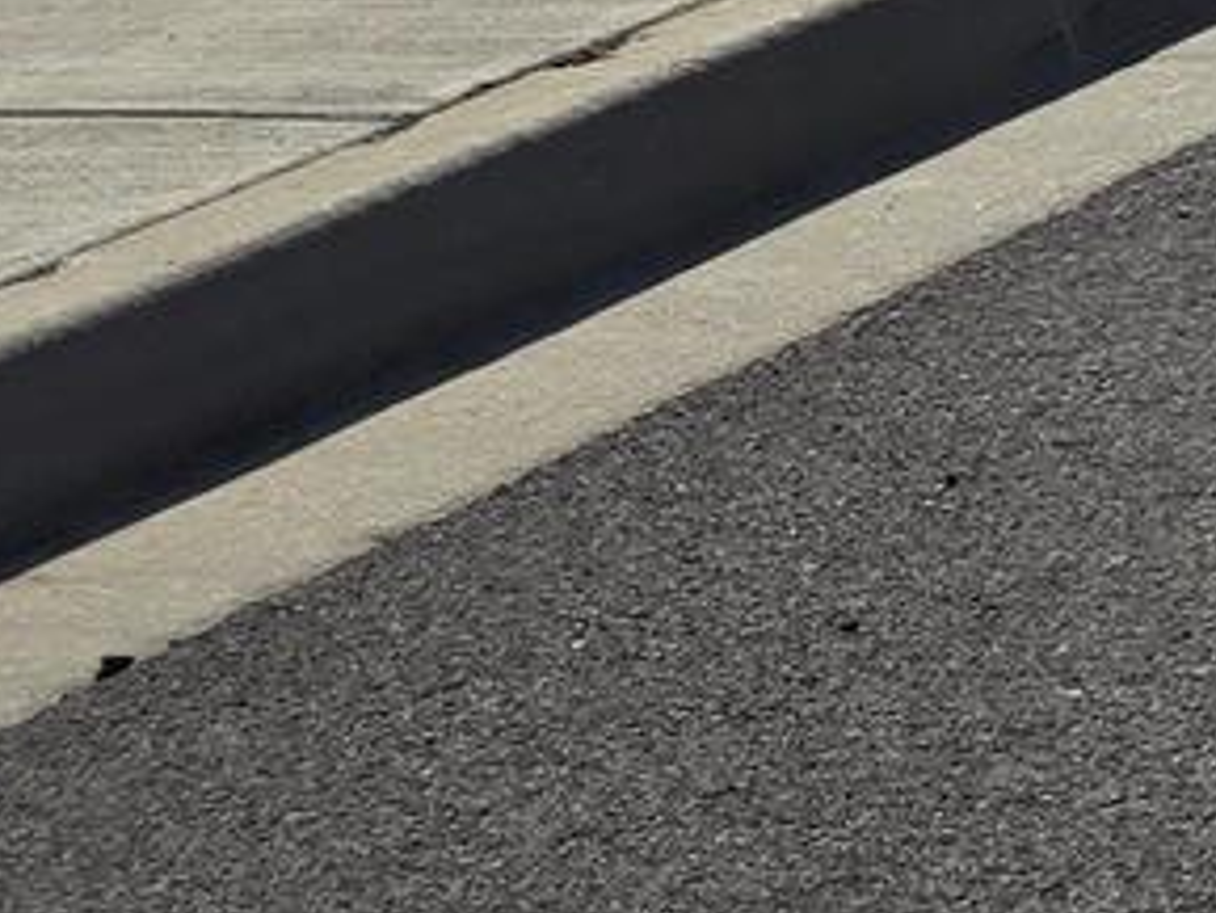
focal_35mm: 163
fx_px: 5728
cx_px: 3467
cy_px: -690
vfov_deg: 8.8
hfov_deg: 9.7
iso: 25
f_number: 1.8
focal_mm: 5.4
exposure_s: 1/3151
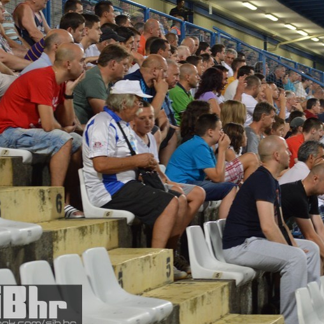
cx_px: 232
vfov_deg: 14.1
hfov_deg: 14.1
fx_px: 1310
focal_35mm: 124
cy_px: 153
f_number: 5.6
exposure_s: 1/60
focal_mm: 55
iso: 800
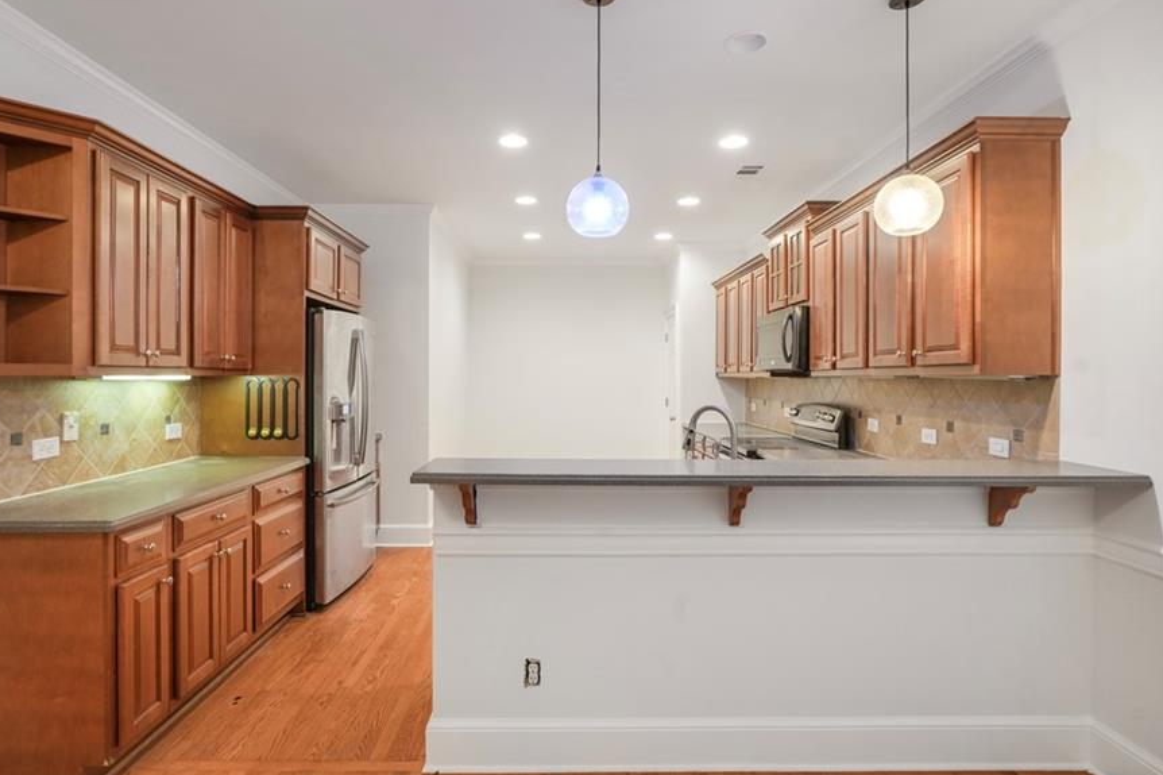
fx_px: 614
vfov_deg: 64.4
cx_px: 583
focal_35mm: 19
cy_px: 360
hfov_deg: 86.9
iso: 320
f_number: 8
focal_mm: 16
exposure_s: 1/2
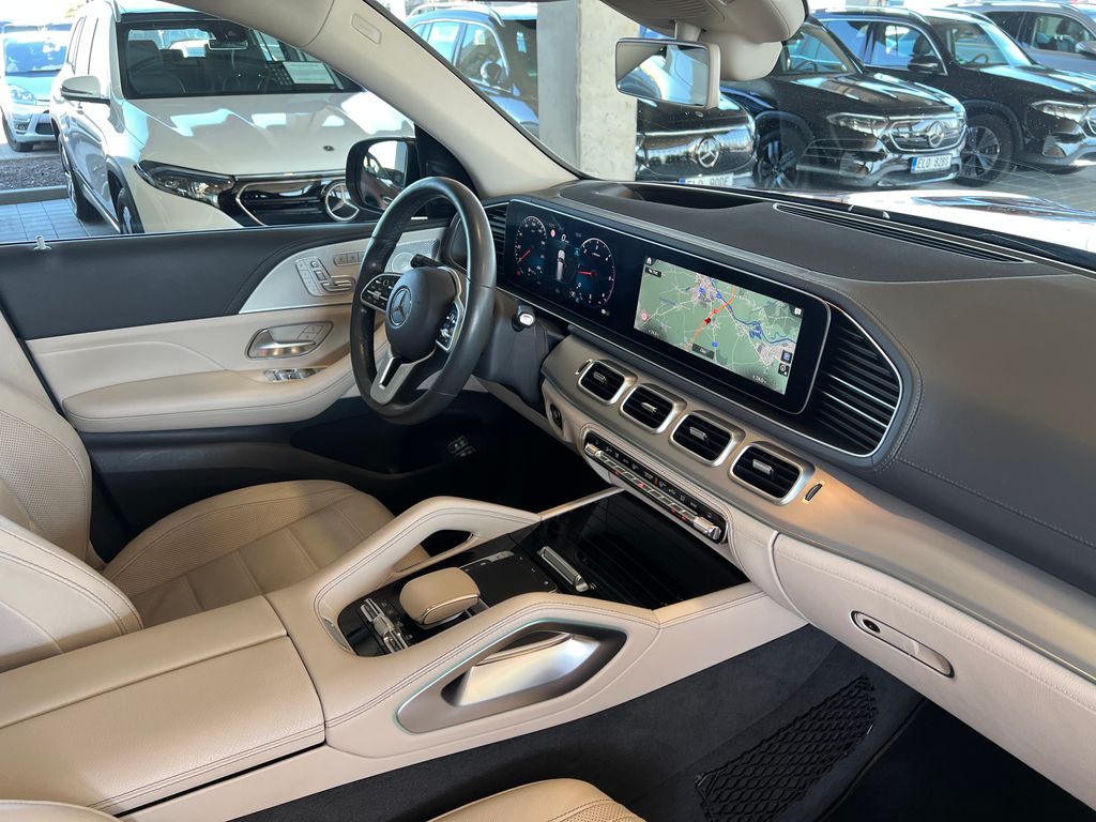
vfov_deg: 53.1
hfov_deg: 67.3
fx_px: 823
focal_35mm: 26
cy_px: 411
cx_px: 548
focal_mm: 5.7
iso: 100
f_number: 1.5
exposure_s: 1/121
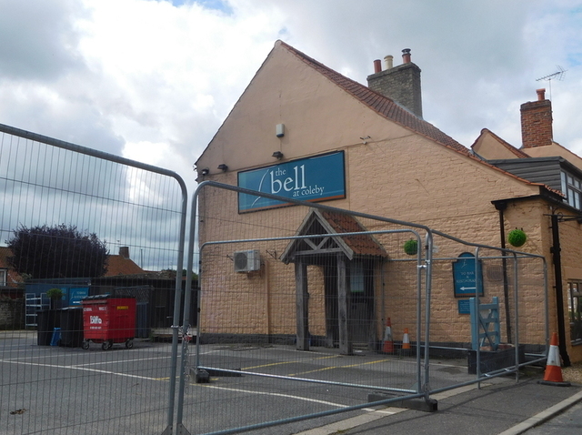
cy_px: 218
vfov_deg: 44.1
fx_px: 537
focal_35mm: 32
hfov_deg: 56.9
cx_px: 291
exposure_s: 1/400
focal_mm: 5.7
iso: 125
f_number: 7.2
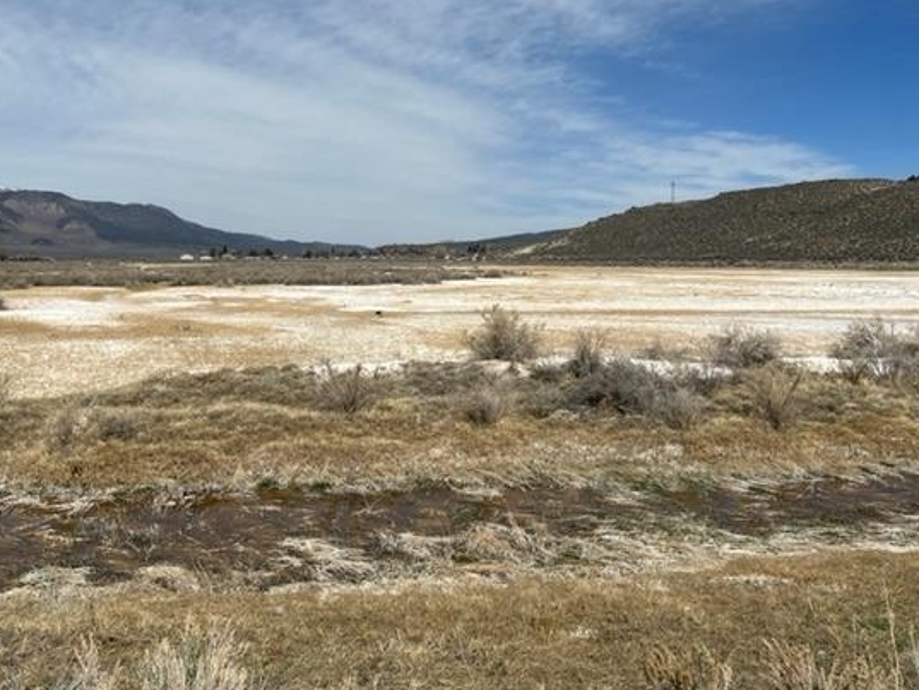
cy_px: 312
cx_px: 399
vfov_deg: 45.4
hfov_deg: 58.1
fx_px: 823
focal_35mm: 31
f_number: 1.5
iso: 50
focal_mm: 5.7
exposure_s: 1/9434
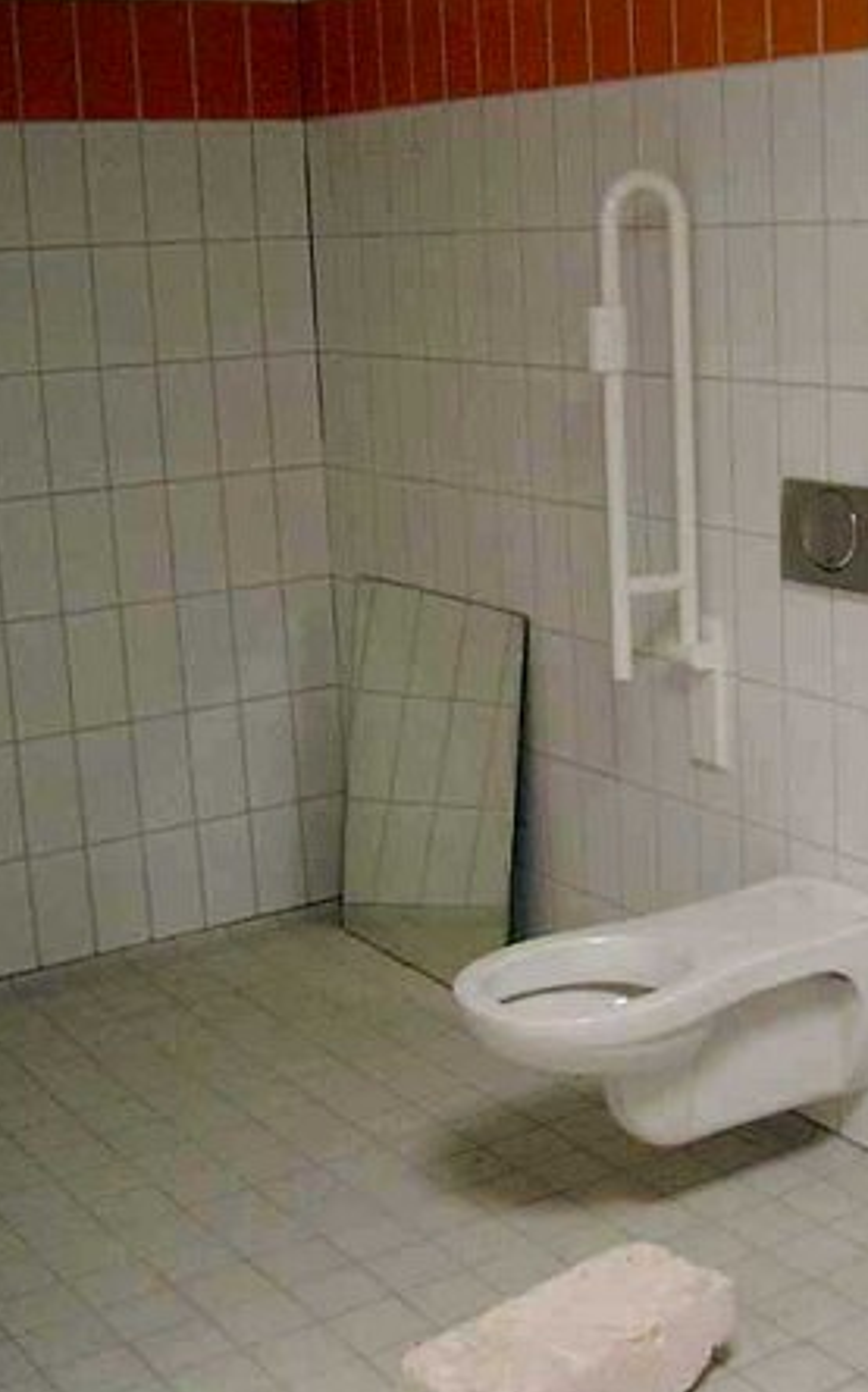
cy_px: 693
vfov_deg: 38.2
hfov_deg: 23.6
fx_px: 2009
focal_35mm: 53
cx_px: 815
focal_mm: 7.6
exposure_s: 1/100
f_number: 2.6
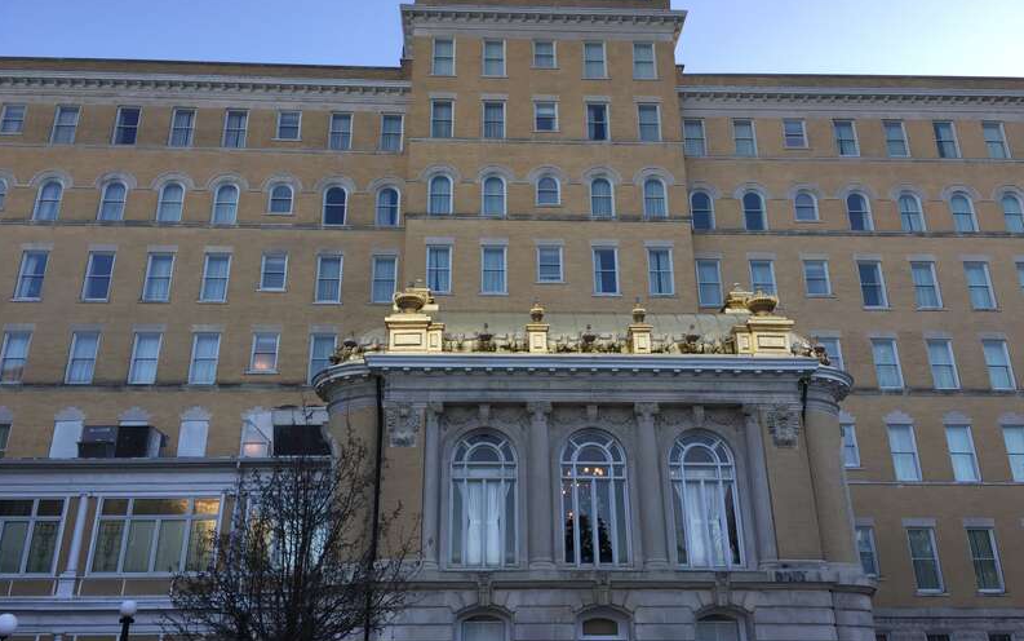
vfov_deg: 40.6
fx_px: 865
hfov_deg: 61.2
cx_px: 509
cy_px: 297
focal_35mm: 31
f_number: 2.2
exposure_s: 1/295
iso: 32
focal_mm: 4.15
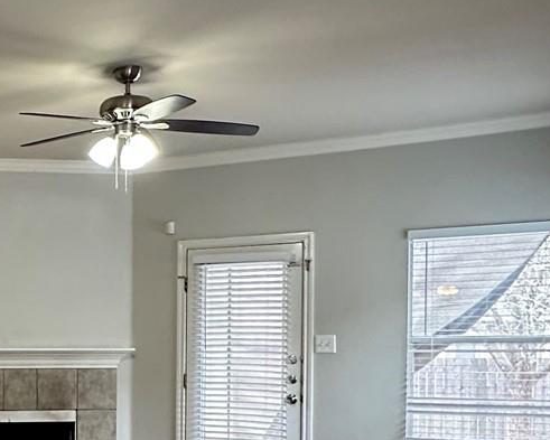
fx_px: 928
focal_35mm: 57
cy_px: 371
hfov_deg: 27.8
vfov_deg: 26.1
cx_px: -152
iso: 320
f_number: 2.2
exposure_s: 1/60
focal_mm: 2.22
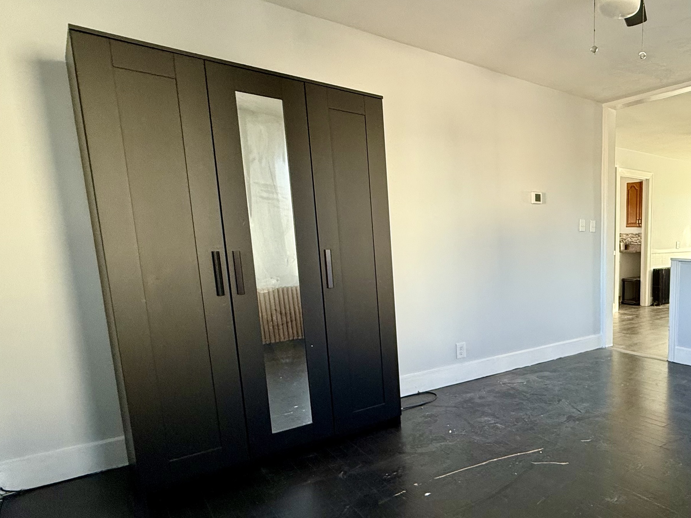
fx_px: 479
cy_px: 314
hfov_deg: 63.2
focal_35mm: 24
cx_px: 585
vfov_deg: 56.3
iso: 200
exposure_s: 1/99
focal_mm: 2.22
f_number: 2.2
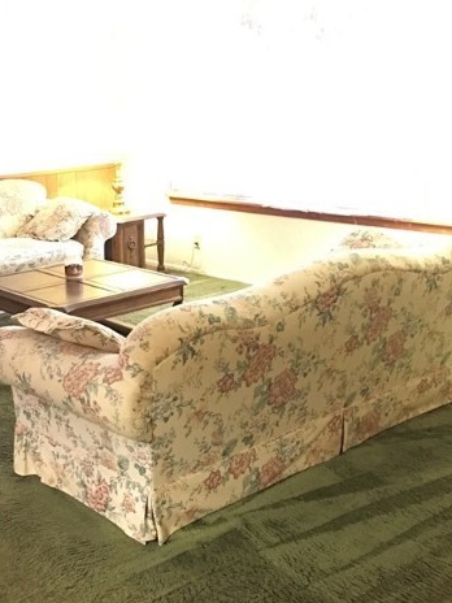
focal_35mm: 48
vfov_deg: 39.6
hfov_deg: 30.0
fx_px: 836
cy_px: 325
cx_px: 149
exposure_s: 1/4
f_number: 2.2
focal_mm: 4.15
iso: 320
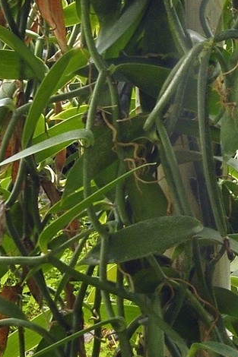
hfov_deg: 5.8
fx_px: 2282
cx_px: 519
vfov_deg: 8.9
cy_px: 119
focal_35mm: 230
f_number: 9
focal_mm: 45
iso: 800
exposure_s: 1/125
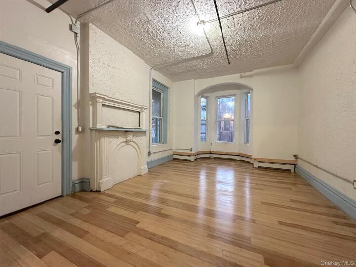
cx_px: 178
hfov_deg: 102.1
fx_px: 144
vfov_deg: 85.7
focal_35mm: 14
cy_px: 134
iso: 800
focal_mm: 2.22
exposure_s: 1/60
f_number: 2.2
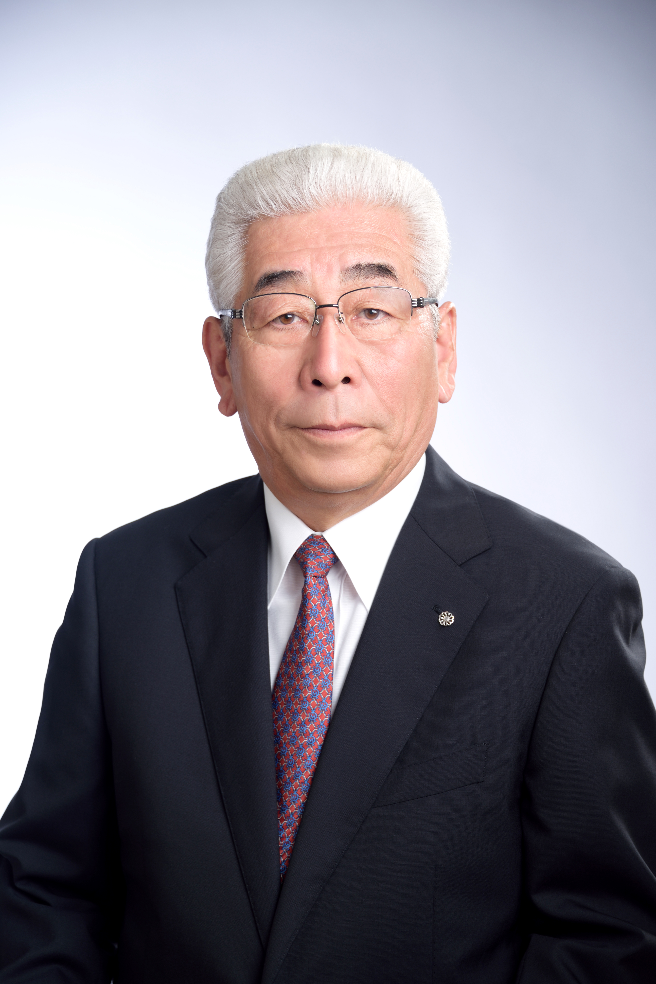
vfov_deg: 20.2
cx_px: 331
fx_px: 2760
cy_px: 493
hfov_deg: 13.6
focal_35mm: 101
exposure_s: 1/125
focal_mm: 100
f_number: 5.3
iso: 100
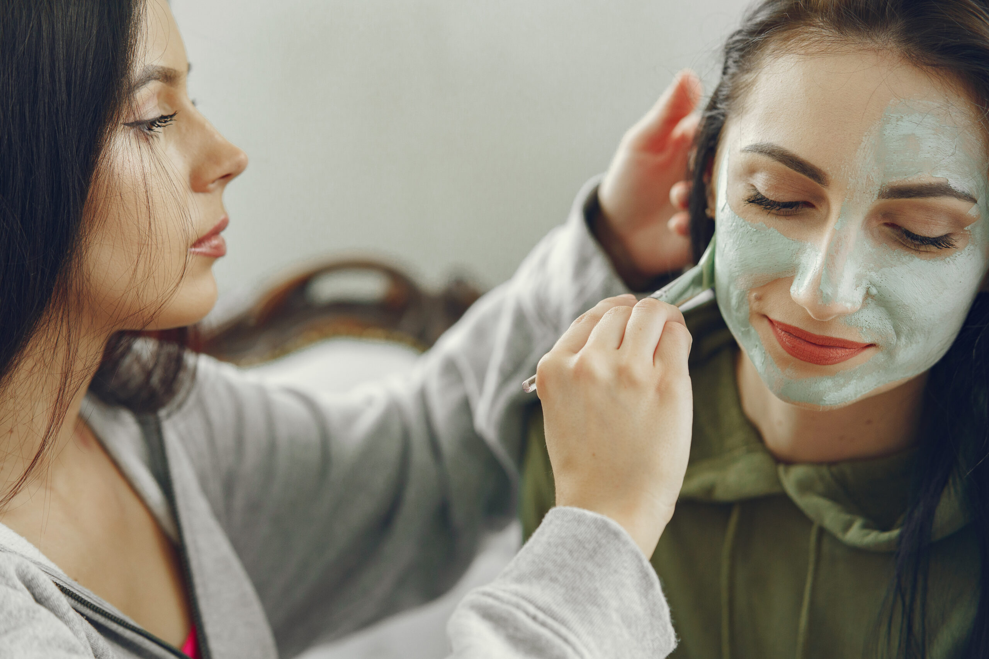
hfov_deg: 23.9
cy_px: 330
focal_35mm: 85
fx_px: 2335
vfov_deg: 16.1
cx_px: 494
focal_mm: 85
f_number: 2.8
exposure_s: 1/400
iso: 640
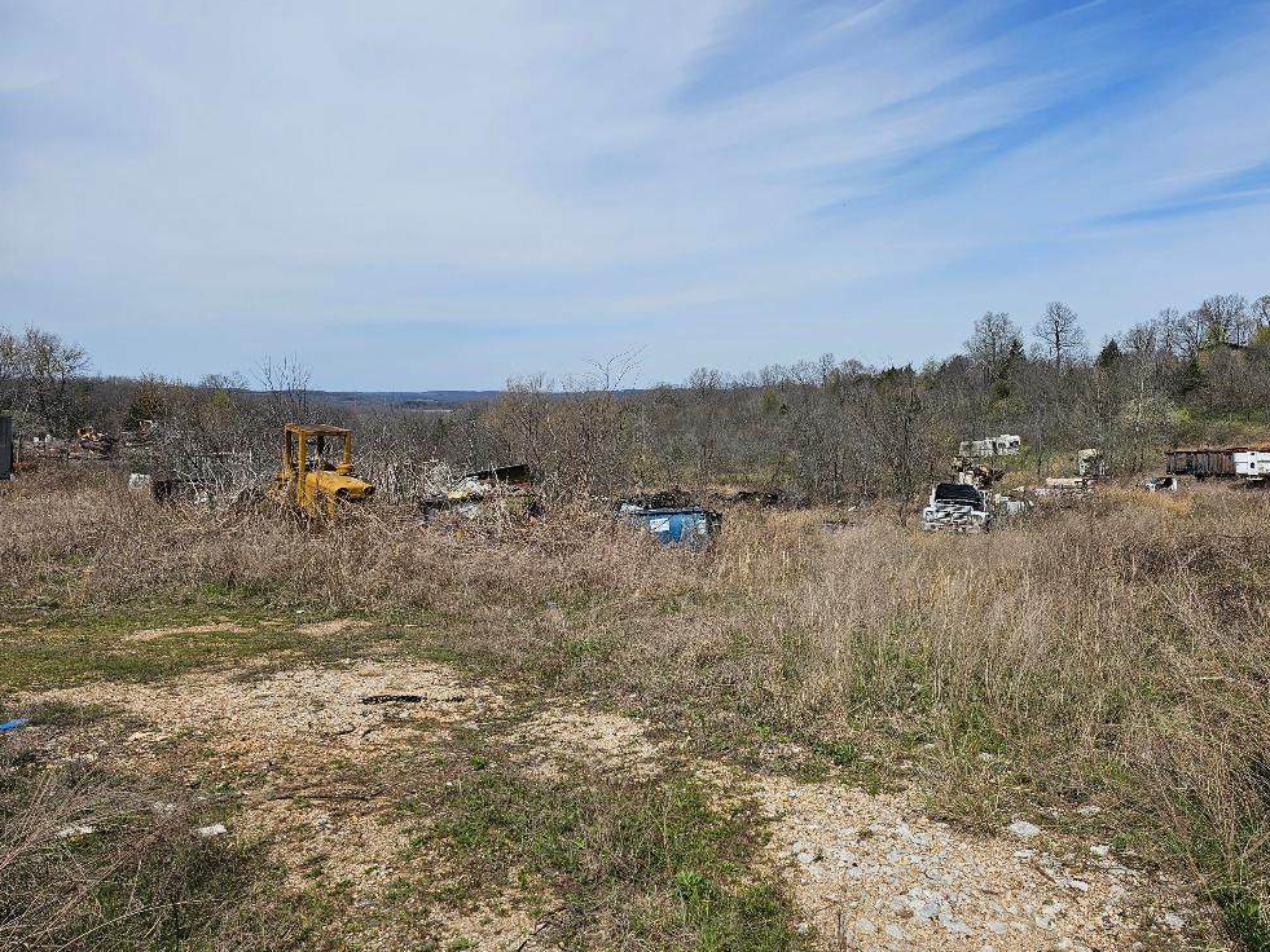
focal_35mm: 24
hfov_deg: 71.6
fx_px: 881
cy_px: 477
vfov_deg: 56.8
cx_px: 655
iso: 10
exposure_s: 1/1453
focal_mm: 6.3
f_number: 1.7
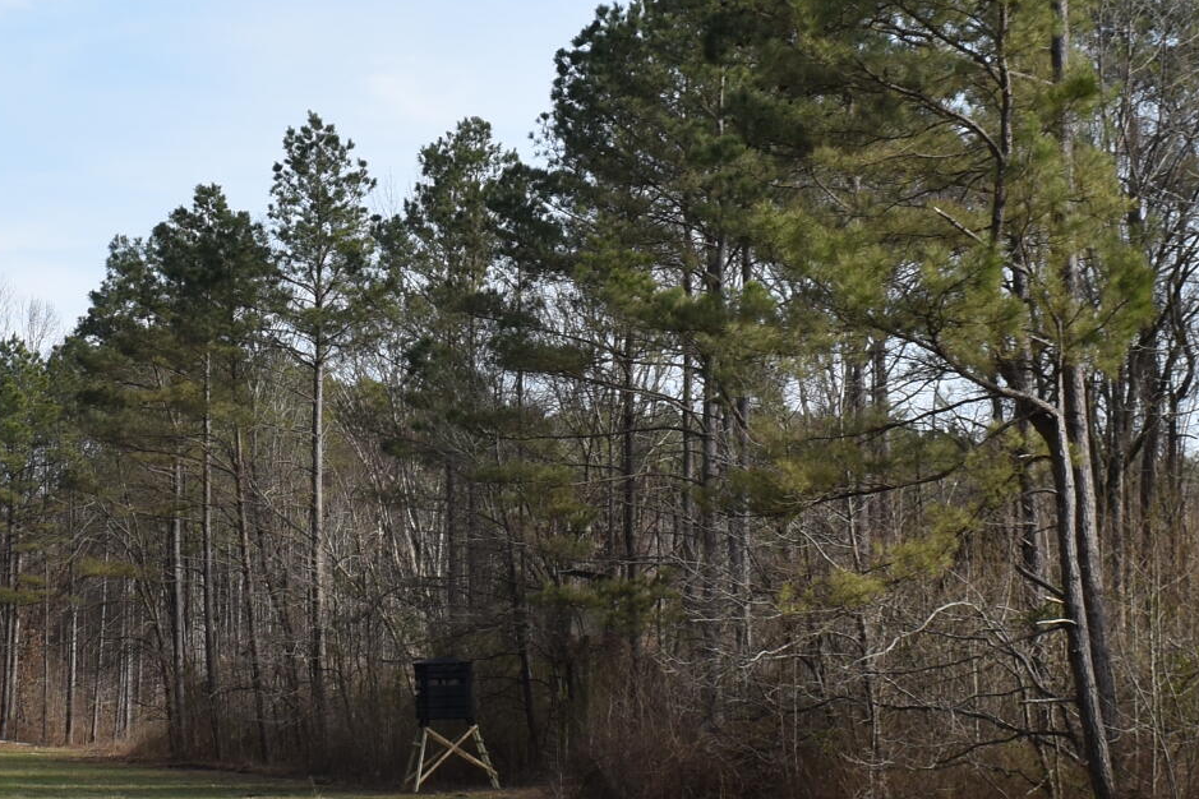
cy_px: 523
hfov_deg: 17.7
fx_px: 3830
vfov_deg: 11.9
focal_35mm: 115
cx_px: 308
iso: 100
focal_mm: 24
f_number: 8
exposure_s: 1/200
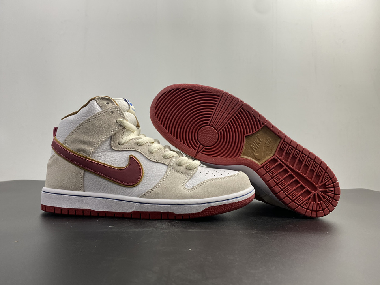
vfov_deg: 51.3
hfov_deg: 65.3
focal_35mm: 27
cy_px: 142
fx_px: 296
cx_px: 187
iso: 100
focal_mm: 4.25
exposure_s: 1/100
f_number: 1.8
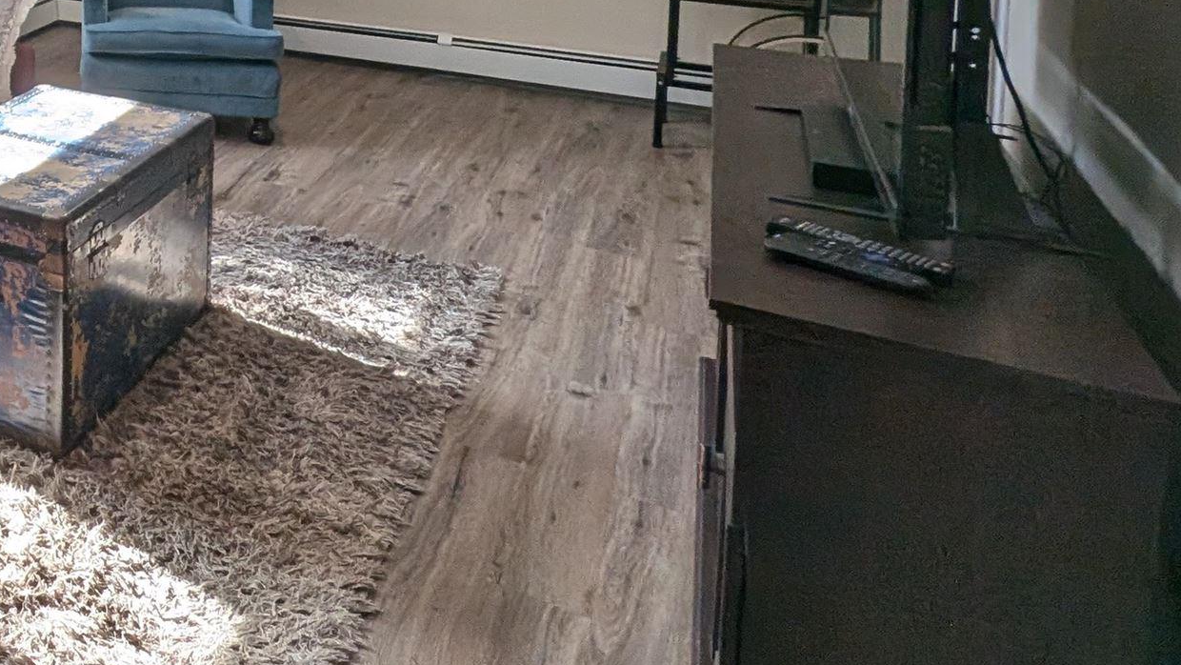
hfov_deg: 39.0
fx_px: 1096
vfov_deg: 28.6
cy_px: -163
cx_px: -271
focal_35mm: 35
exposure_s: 1/120
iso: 87
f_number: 2.2
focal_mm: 1.95
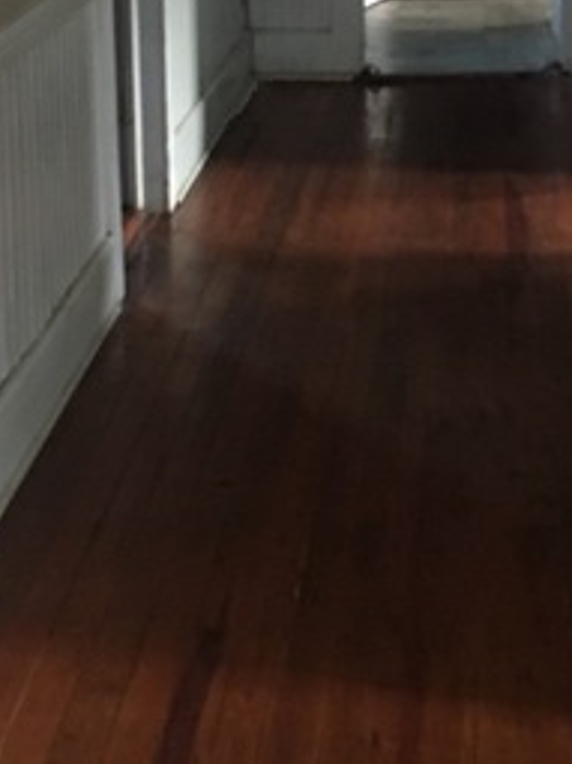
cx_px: 476
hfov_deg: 16.1
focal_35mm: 91
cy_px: 126
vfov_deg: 21.2
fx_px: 2007
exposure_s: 1/20
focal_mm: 4.15
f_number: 2.2
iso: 200
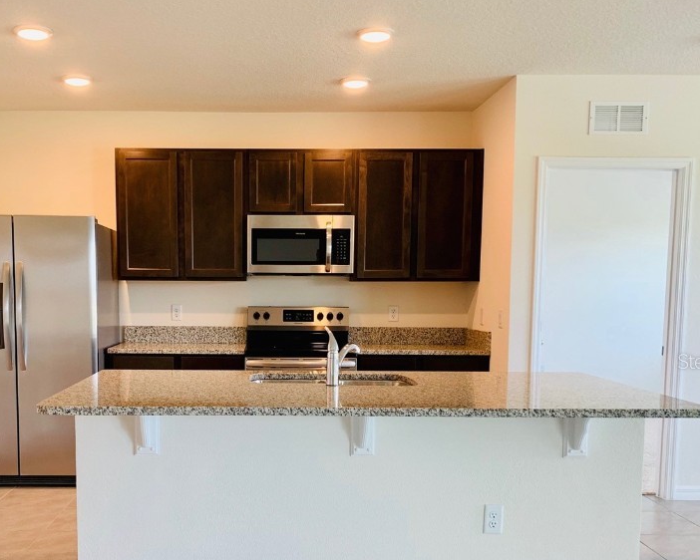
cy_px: 361
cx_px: 261
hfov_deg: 48.6
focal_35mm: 37
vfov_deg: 39.8
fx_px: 767
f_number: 1.8
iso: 50
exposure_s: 1/60
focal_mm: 4.25
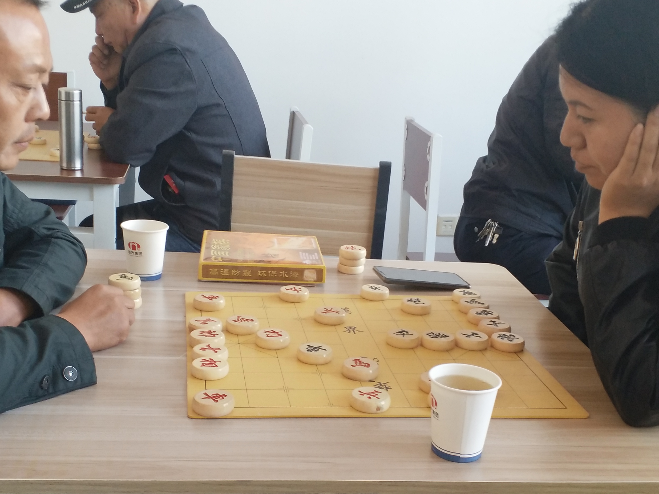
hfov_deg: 45.8
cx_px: 321
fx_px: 780
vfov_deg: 35.0
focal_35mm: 41
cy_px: 299
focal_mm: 3.79
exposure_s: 1/50
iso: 179
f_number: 2
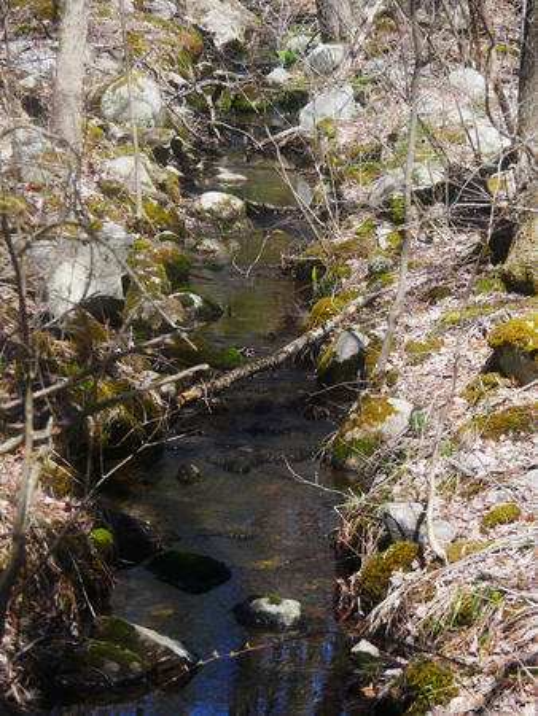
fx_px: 2898
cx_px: 269
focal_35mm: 140
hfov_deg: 10.6
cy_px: 358
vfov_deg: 14.1
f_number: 5.5
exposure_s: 1/320
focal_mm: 70
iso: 200
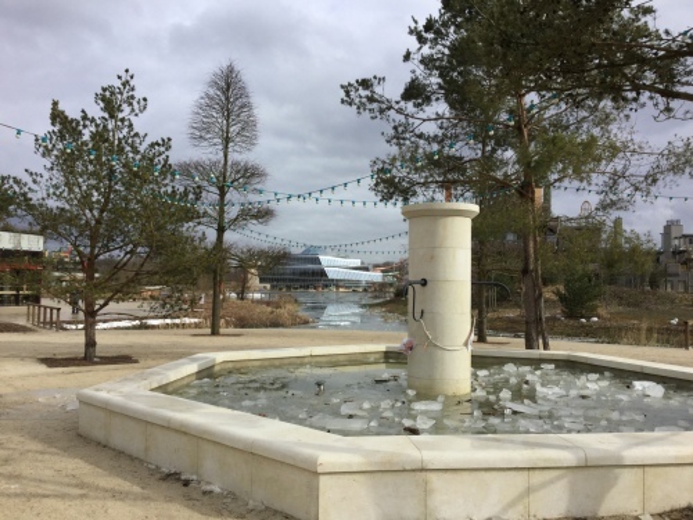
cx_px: 346
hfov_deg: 58.4
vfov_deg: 45.4
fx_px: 621
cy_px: 260
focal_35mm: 31
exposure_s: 1/1381
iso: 25
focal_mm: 3.3
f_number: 2.4
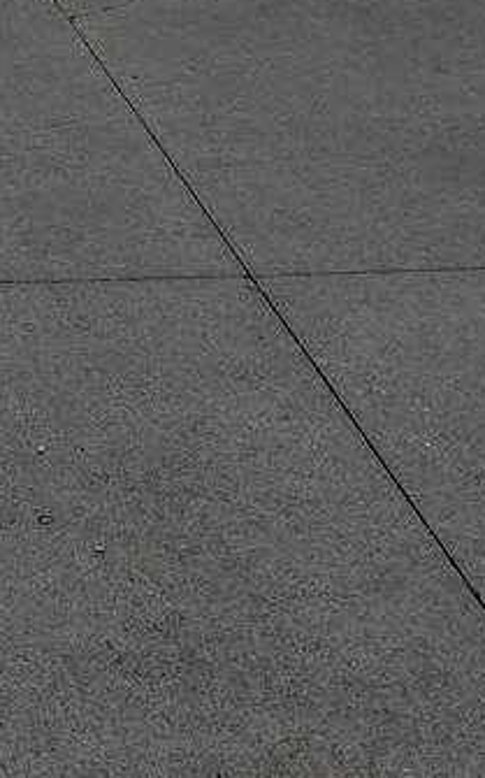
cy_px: -202
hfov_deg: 15.6
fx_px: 1673
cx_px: -153
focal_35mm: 79
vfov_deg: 23.5
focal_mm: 3.08
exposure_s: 1/809
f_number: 2
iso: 50
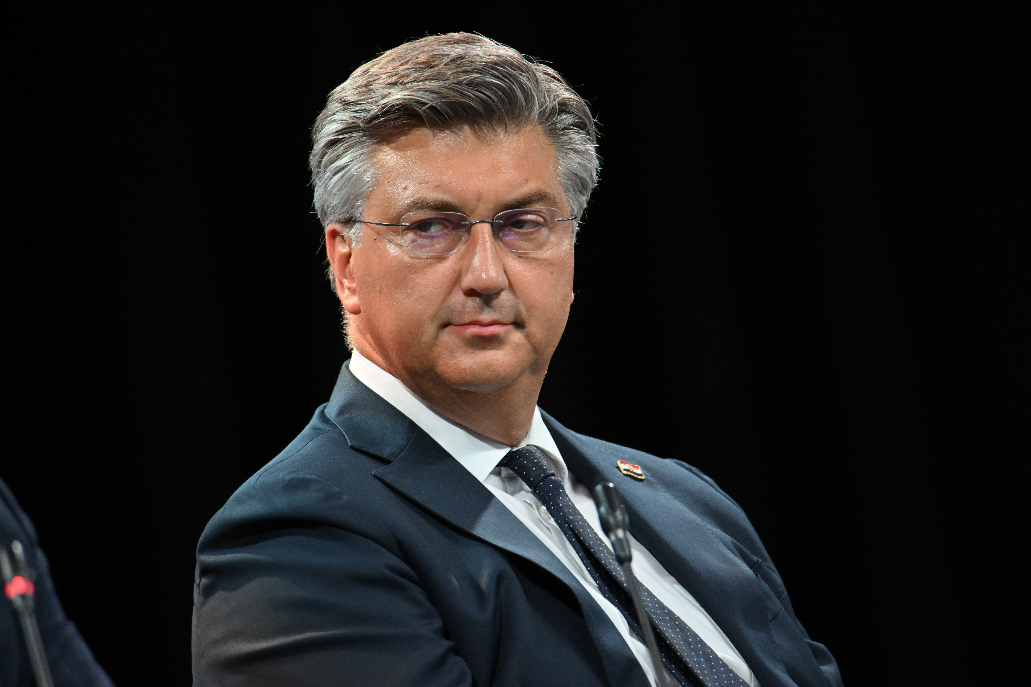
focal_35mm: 550
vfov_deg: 2.5
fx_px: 15750
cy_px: 344
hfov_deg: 3.7
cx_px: 516
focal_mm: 550
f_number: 6.3
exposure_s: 1/400
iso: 3200
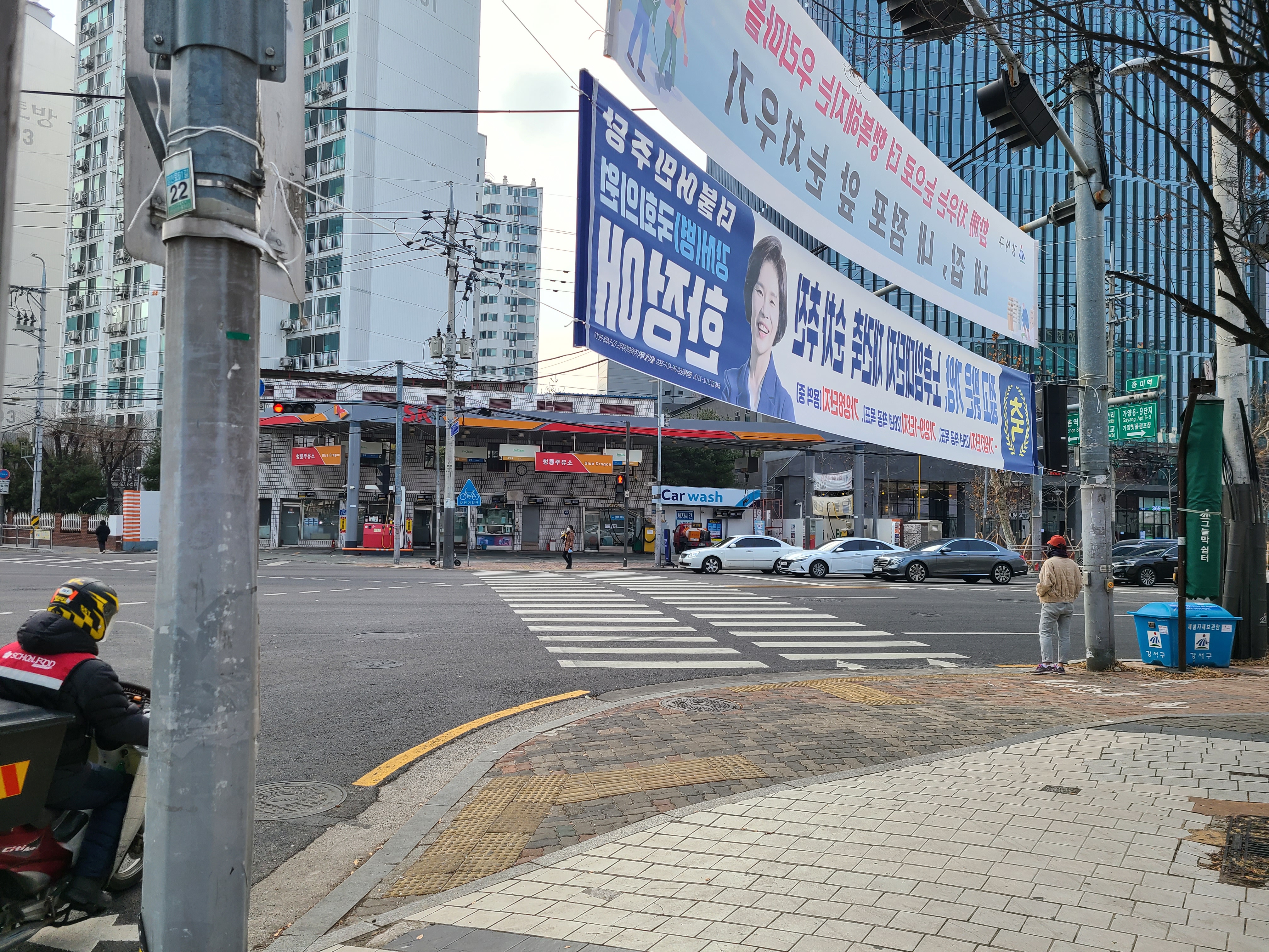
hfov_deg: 67.3
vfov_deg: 53.1
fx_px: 953
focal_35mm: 26
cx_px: 634
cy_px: 476
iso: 40
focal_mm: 5.4
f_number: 1.8
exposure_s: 1/636
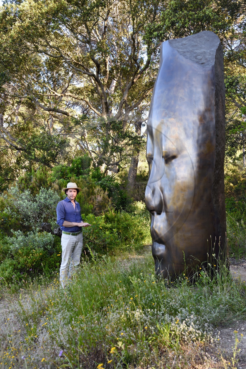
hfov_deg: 36.8
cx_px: 123
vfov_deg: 53.2
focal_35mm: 36
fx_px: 369
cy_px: 184
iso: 400
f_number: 7.1
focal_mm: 36
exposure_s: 1/125
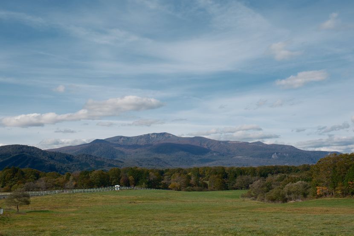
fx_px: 413
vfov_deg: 31.9
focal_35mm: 42
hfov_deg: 46.4
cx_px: 177
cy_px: 118
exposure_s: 1/250
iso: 125
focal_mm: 28.3
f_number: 8
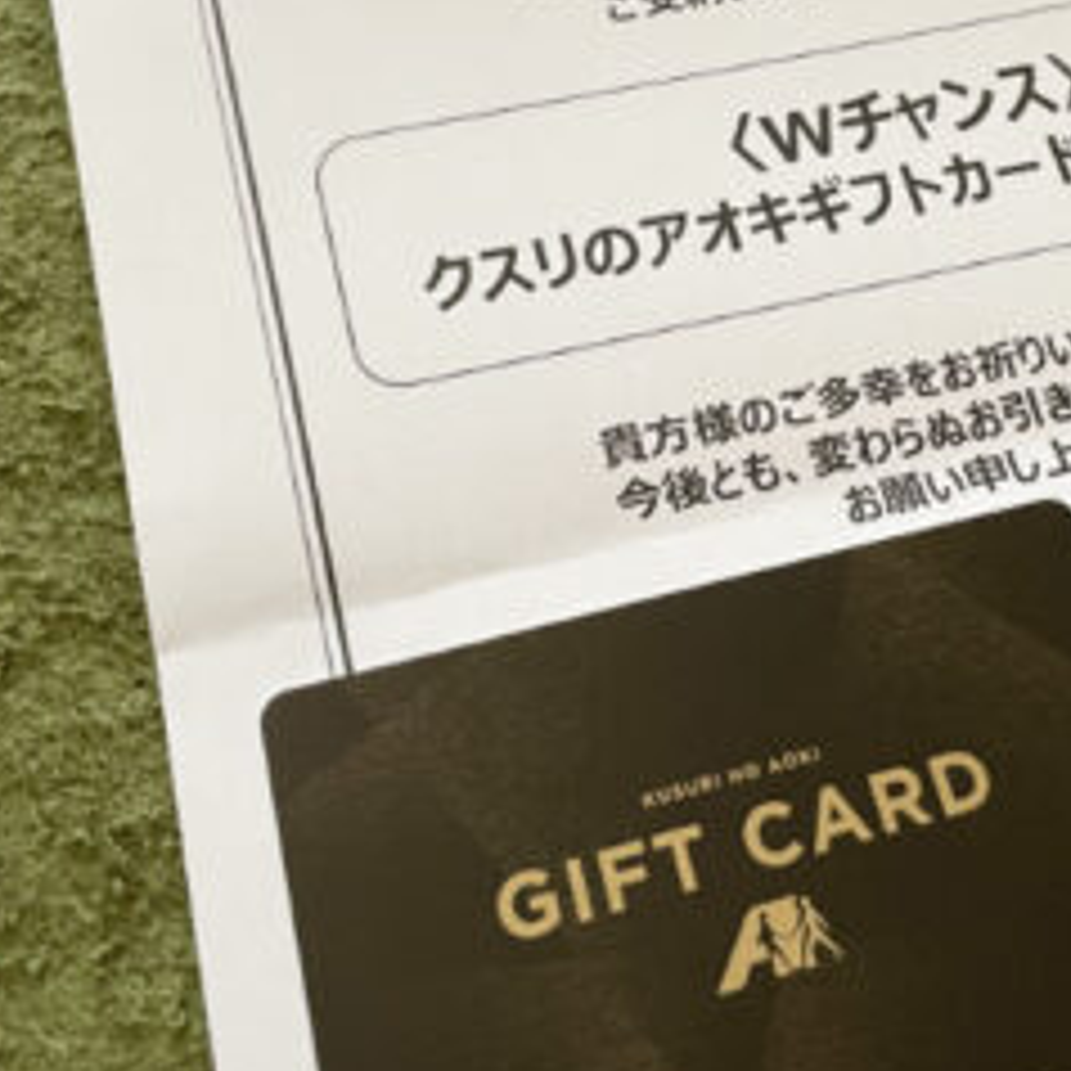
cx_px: 713
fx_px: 1715
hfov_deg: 34.4
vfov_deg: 34.1
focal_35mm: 49
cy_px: 297
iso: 125
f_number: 1.6
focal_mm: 4.2
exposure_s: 1/64
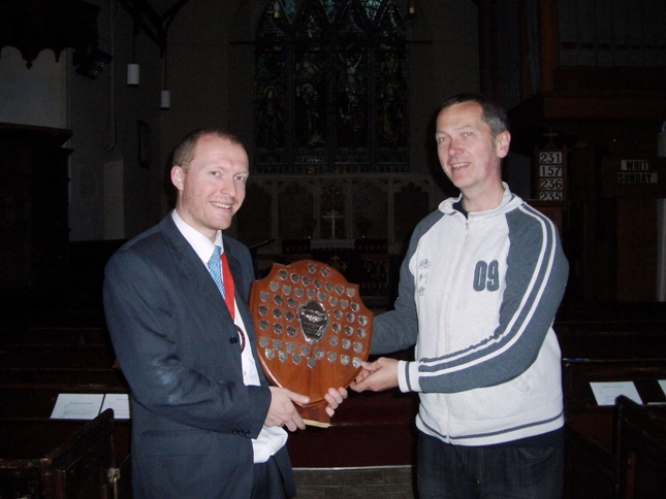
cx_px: 333
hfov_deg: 52.6
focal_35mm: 35
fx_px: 674
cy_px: 250
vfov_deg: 40.7
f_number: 2.6
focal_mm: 5.8
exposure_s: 1/60
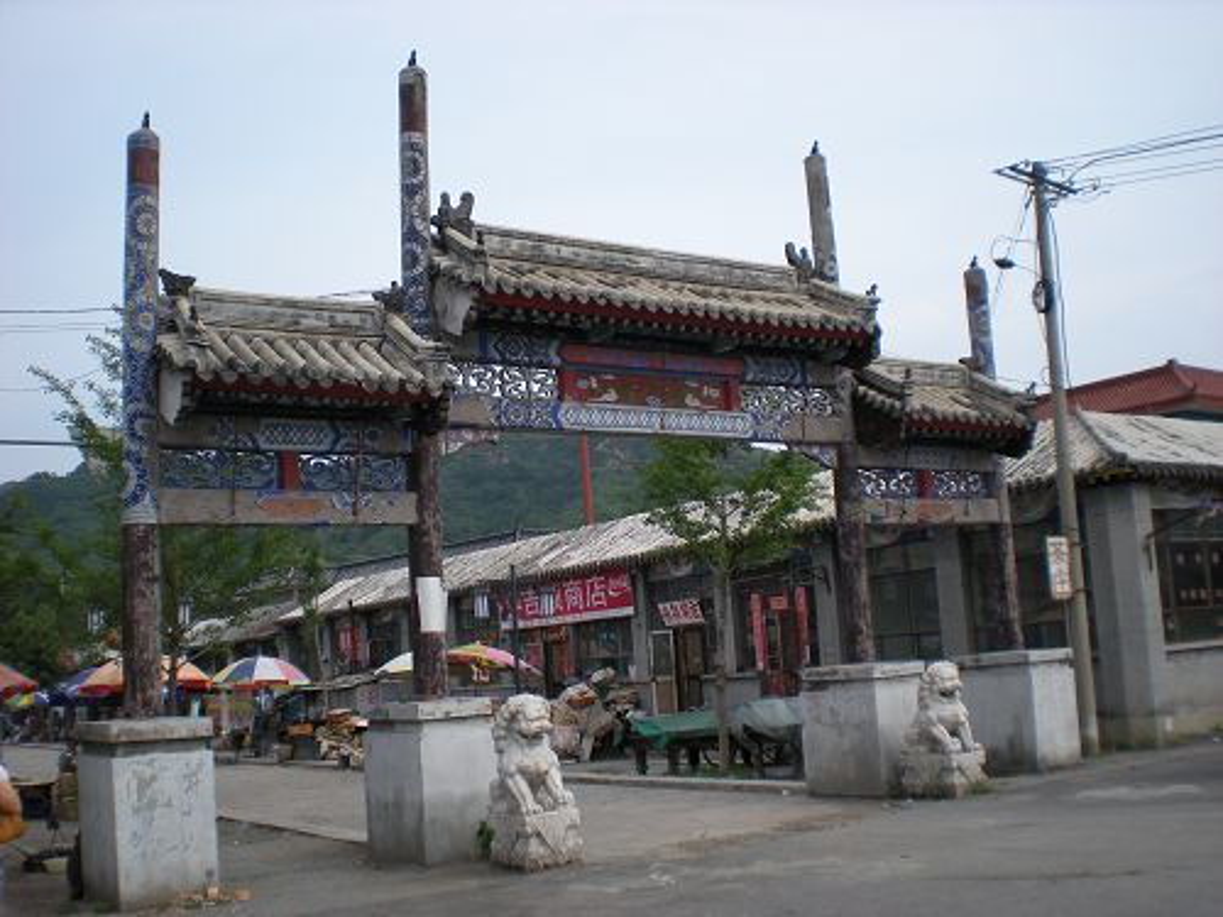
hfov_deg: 49.0
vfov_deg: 37.7
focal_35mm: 38
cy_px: 458
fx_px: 1343
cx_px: 612
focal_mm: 6.3
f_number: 4.6
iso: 64
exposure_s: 1/430
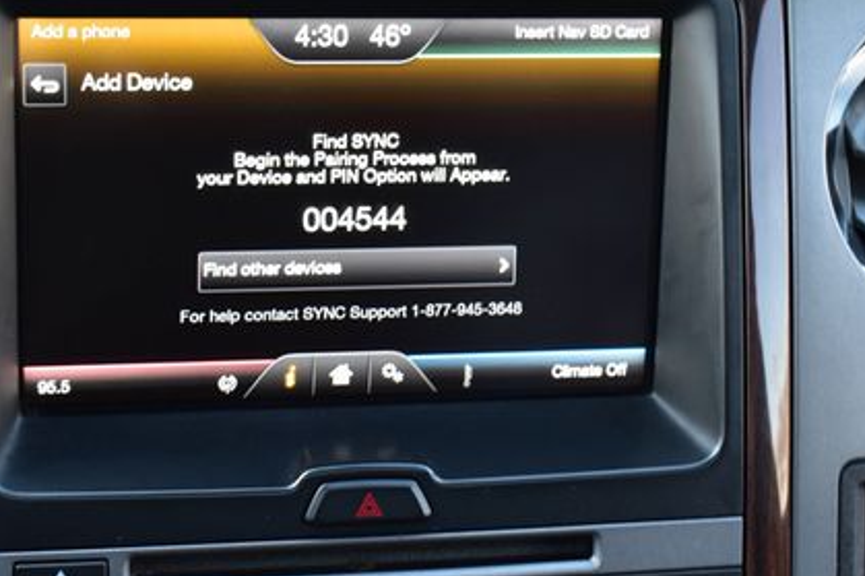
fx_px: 2089
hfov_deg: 23.4
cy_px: 262
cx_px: 394
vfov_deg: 15.7
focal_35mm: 87
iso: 800
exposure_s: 1/15
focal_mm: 38
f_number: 6.3
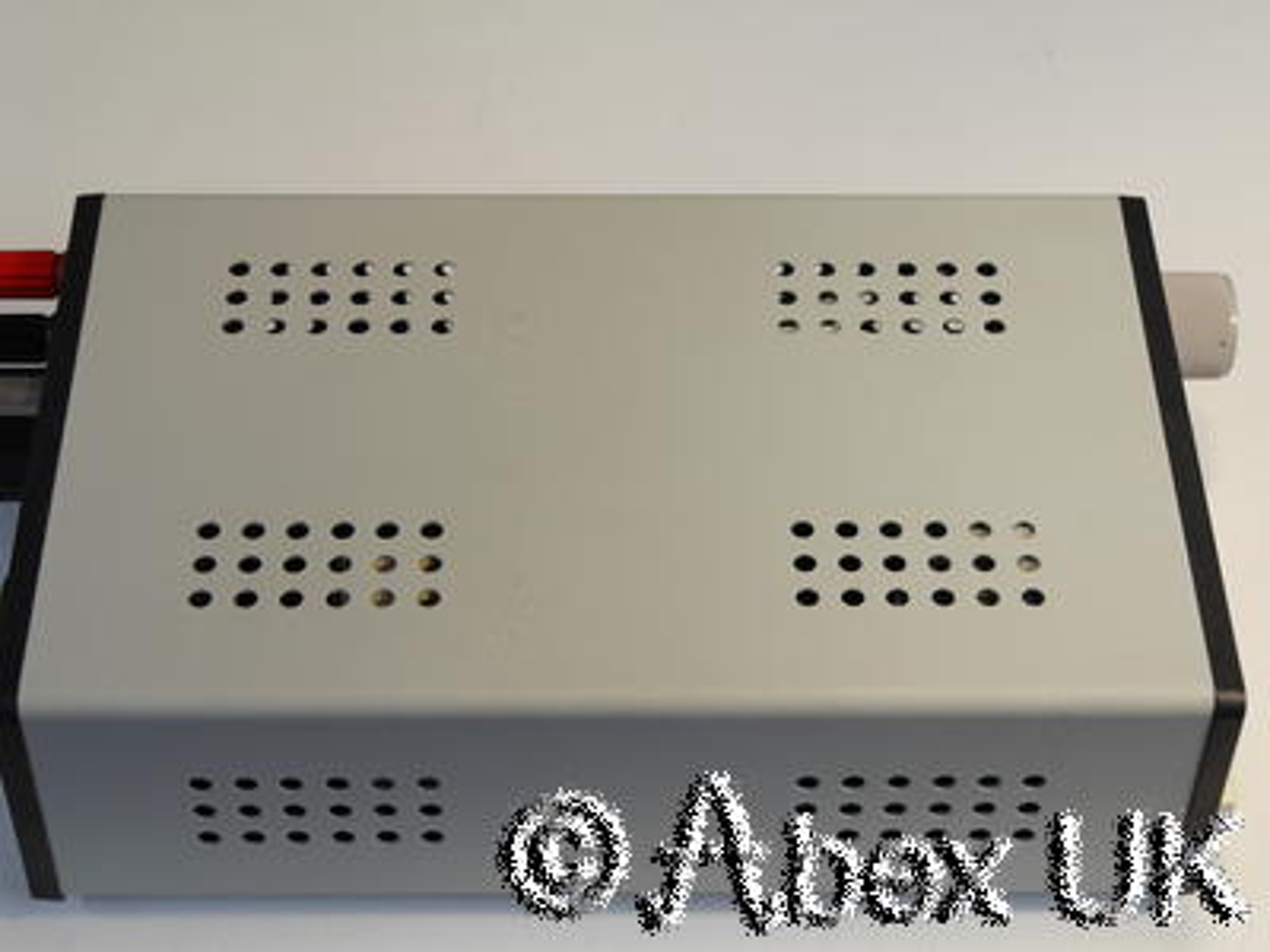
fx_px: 2715
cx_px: 635
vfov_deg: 19.9
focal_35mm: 74
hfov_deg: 26.3
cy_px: 476
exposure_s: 1/10
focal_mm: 37
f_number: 8
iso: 200
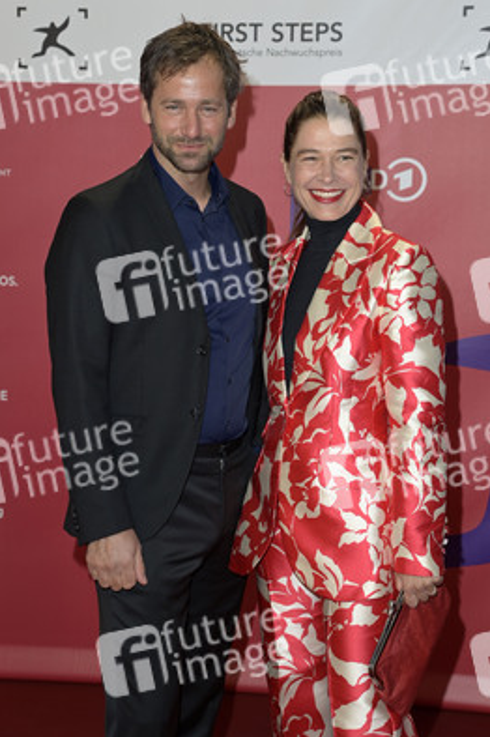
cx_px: 247
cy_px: 372
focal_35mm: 66
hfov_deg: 20.6
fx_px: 1350
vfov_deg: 30.5
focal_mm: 65
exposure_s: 1/250
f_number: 5.6
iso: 400
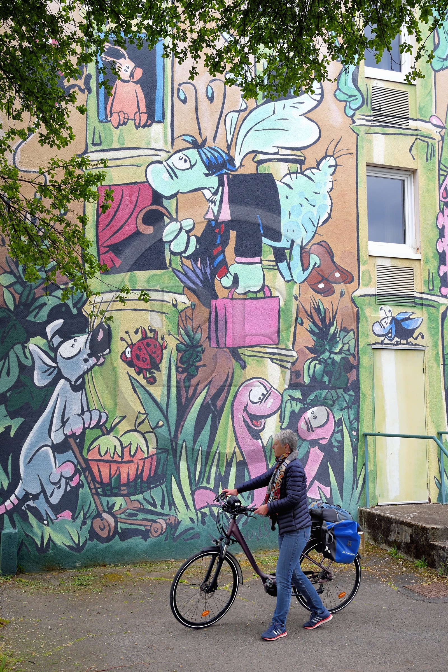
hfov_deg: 36.9
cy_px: 336
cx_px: 224
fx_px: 672
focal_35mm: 36
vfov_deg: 53.1
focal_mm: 36
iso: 400
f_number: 10
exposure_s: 1/160
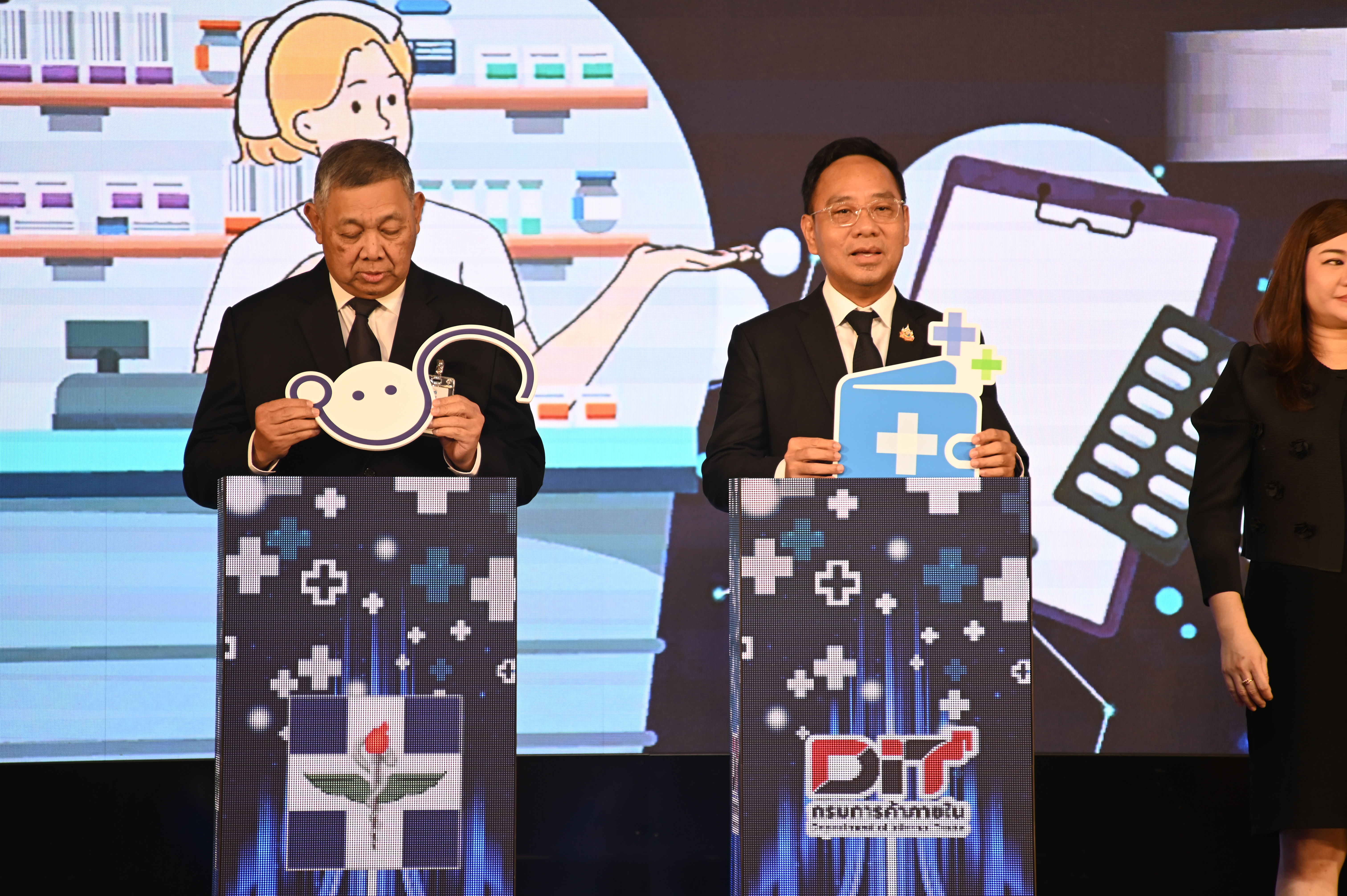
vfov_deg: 3.4
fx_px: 14956
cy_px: 448
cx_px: 674
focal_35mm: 400
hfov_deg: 5.2
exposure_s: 1/100
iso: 900
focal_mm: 400
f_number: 5.6
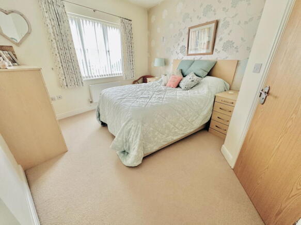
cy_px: 112
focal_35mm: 14
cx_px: 150
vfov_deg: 85.7
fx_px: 122
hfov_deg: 102.1
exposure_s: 1/99
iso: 250
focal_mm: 2.22
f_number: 2.2
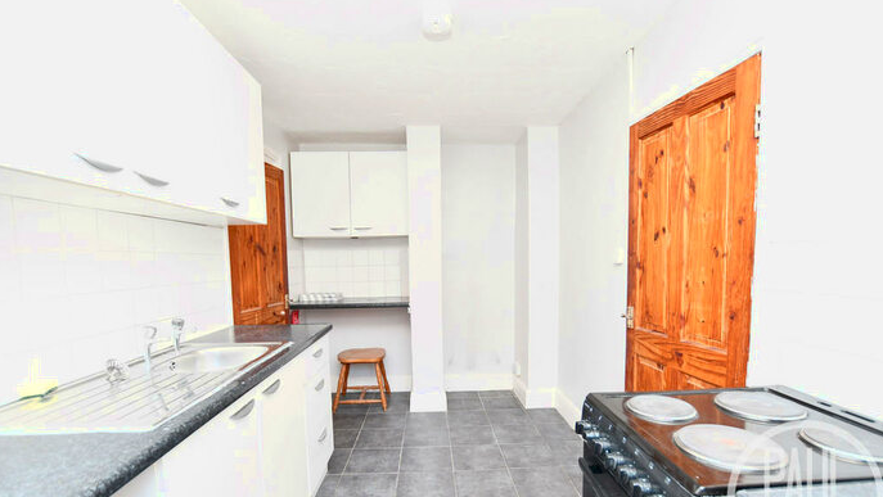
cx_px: 446
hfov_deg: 99.3
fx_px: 375
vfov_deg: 66.6
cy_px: 293
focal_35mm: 16
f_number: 4
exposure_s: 1/60
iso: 560
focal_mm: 10
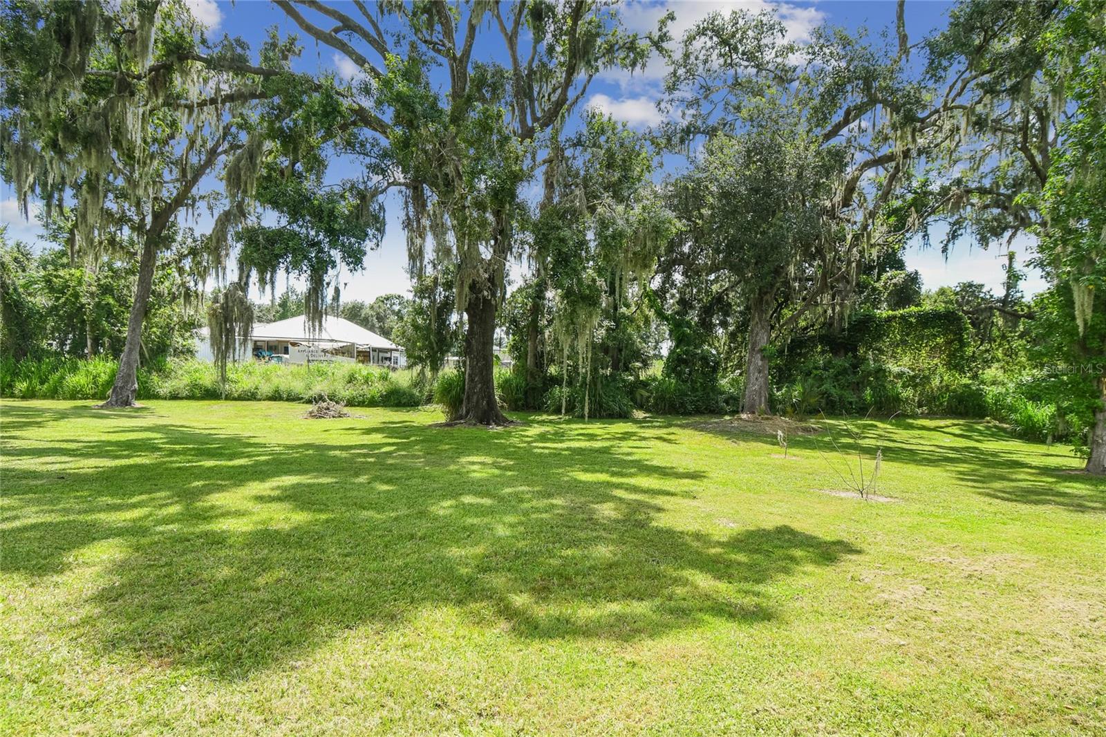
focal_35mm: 17
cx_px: 553
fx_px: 522
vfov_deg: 70.4
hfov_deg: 93.3
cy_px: 368
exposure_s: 1/50
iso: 100
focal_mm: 11.5
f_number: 7.1
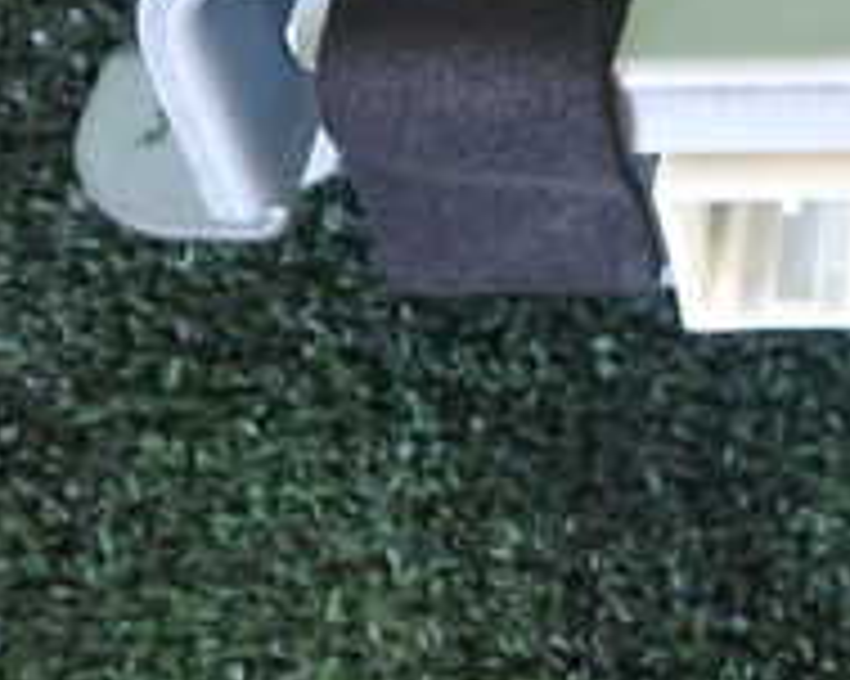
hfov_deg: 19.1
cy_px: -167
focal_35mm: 93
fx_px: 2338
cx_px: 1088
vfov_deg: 15.8
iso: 200
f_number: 2.3
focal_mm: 5.4
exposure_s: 1/30
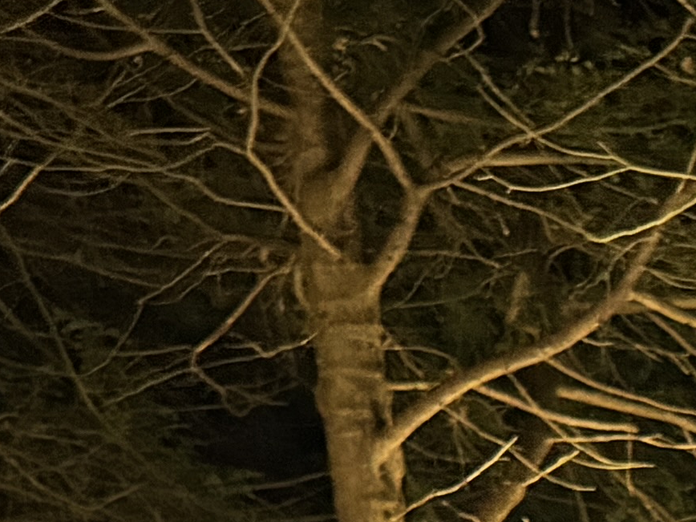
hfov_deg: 11.2
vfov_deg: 8.5
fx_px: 3177
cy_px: 1313
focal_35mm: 158
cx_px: 1427
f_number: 1.78
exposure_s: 1/26
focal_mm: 6.76
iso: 1250
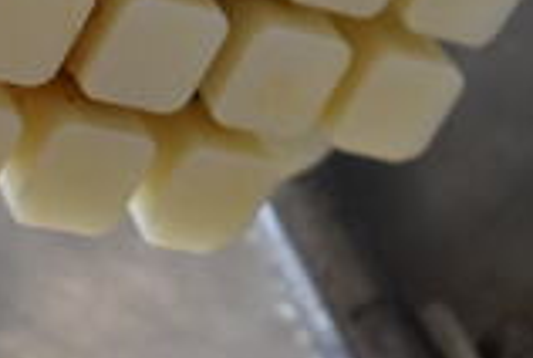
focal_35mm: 139
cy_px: -250
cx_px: 283
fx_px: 2062
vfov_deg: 9.5
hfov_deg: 14.7
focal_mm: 24
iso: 400
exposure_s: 1/40
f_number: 3.8
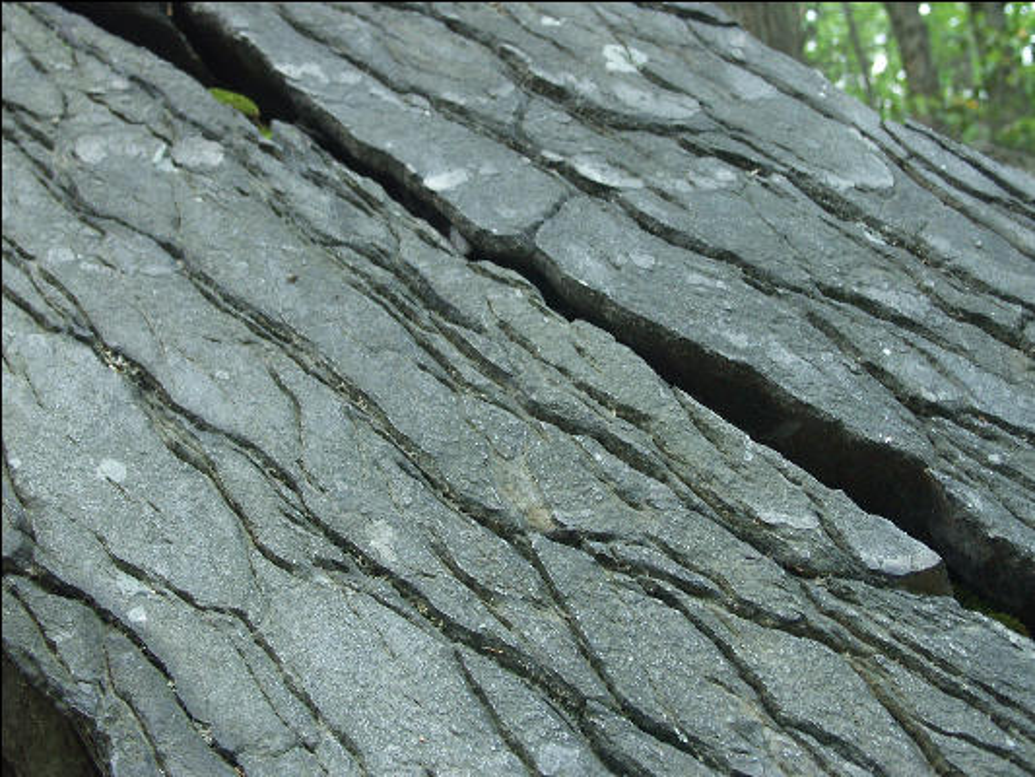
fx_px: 1346
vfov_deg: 32.2
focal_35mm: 45
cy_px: 388
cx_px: 518
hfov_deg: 42.1
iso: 125
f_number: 2.8
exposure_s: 1/10
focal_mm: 11.78
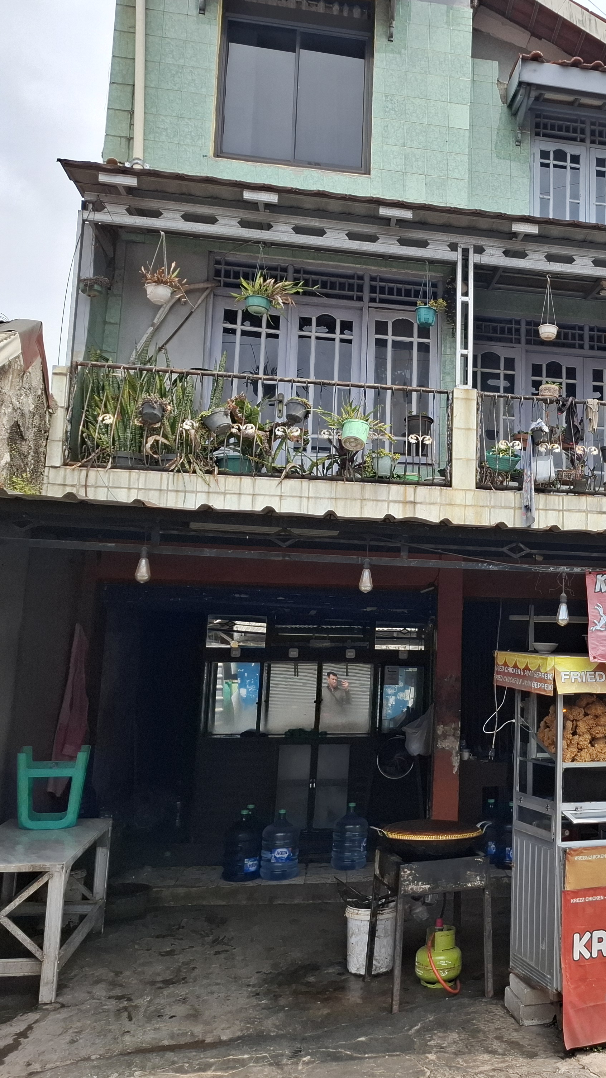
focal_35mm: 34
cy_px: 531
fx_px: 971
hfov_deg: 32.7
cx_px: 559
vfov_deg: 58.0
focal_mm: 5.54
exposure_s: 1/1321
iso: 50
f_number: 1.8
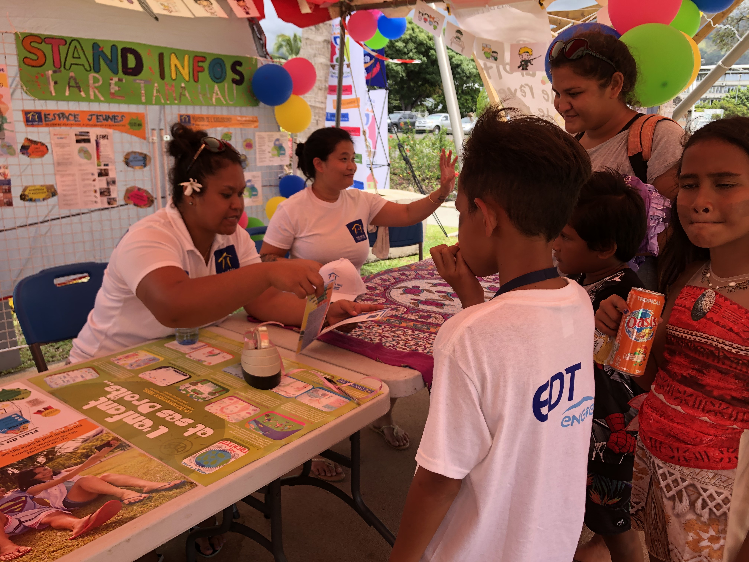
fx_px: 606
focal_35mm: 28
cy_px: 281
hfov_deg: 63.4
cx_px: 374
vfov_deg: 49.7
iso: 20
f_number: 1.8
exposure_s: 1/414
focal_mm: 3.99
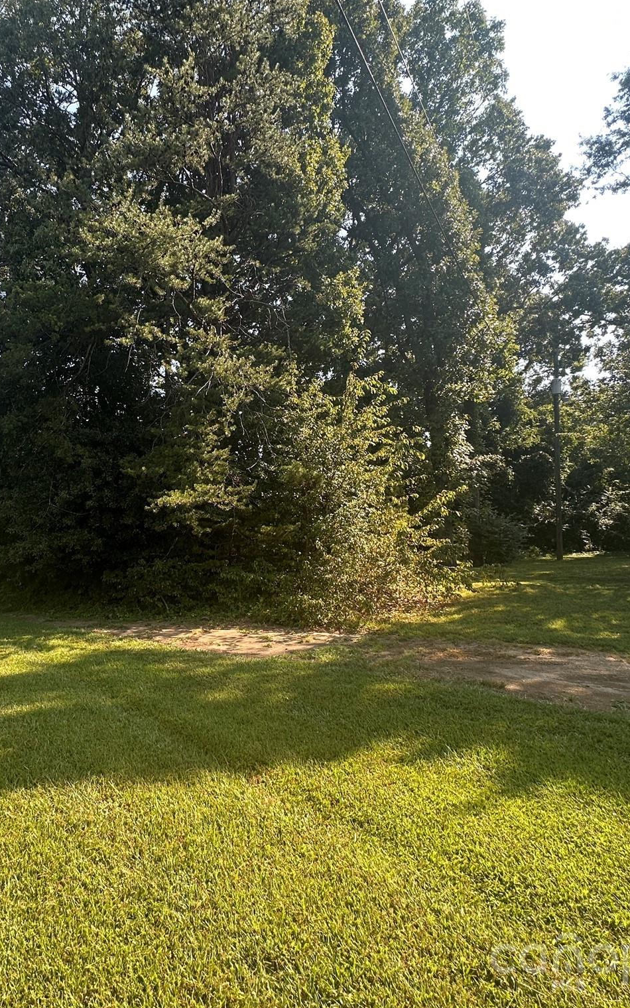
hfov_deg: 57.7
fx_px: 549
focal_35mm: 20
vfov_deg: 85.1
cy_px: 507
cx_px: 186
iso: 40
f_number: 2.2
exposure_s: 1/217
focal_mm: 2.22
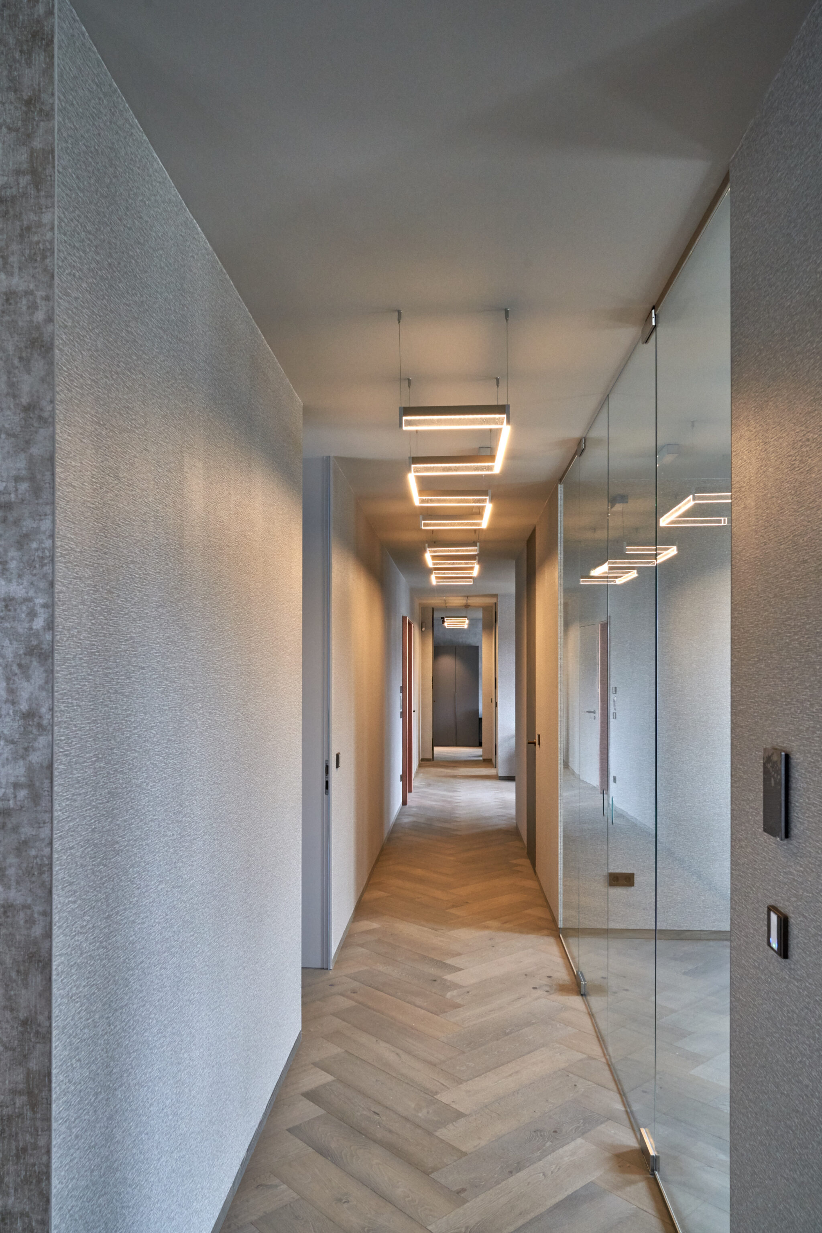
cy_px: 616
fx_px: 822
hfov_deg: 53.1
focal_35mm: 24
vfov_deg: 73.7
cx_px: 411
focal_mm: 24
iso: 2000
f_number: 11
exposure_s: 1/30
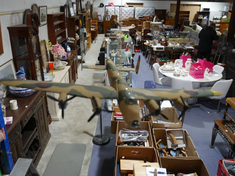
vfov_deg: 44.2
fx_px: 217
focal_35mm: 32
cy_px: 88
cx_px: 118
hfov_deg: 56.8
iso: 320
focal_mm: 16
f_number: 3.6
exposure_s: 1/60
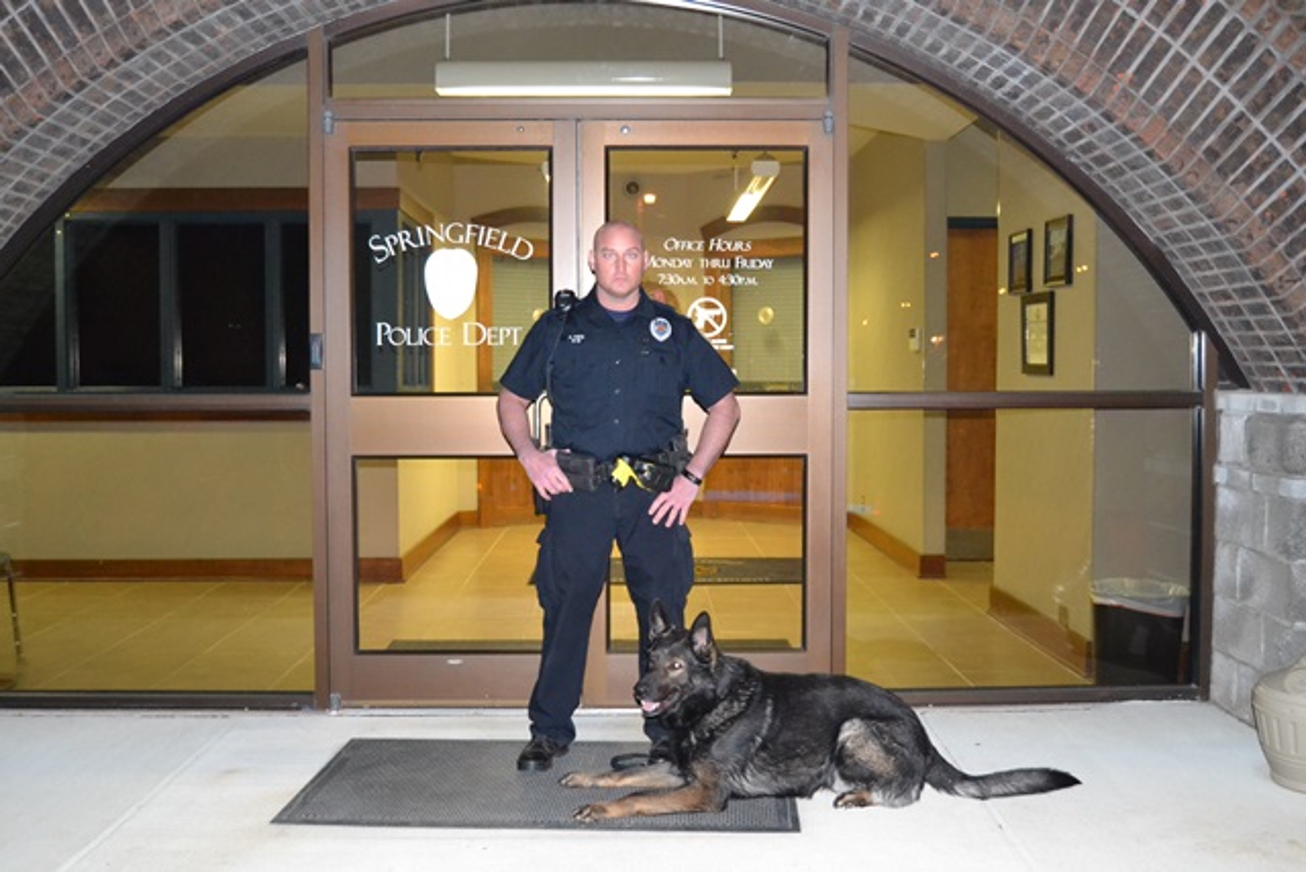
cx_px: 653
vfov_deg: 34.2
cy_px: 436
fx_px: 1415
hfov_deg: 49.5
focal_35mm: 39
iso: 3200
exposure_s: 1/60
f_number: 4
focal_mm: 26
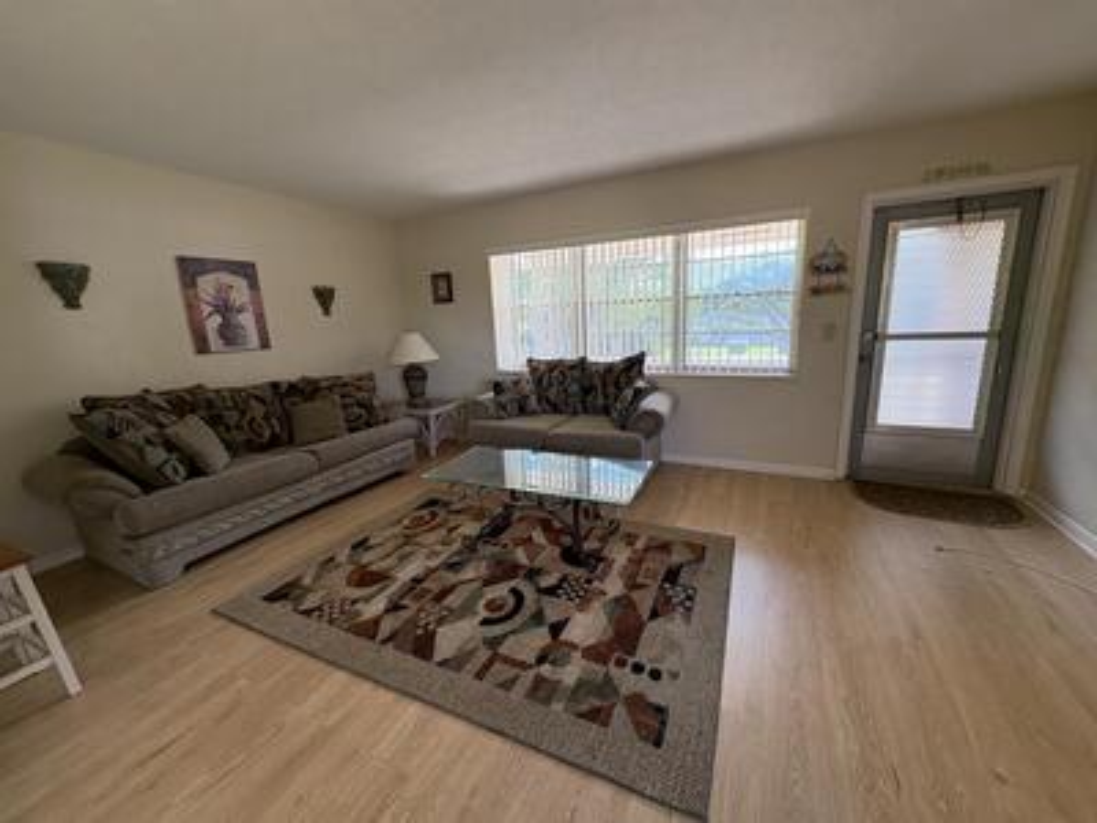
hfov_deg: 102.1
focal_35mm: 14
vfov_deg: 85.7
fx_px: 444
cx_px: 548
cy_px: 412
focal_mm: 2.22
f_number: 2.2
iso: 64
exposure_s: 1/122
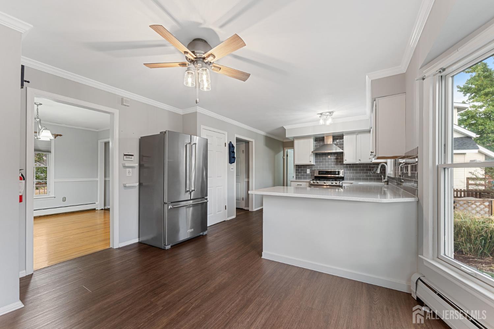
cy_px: 164
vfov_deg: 81.2
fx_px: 192
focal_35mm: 14
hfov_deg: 104.3
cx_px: 247
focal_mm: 14
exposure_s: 1/2
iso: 400
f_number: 9
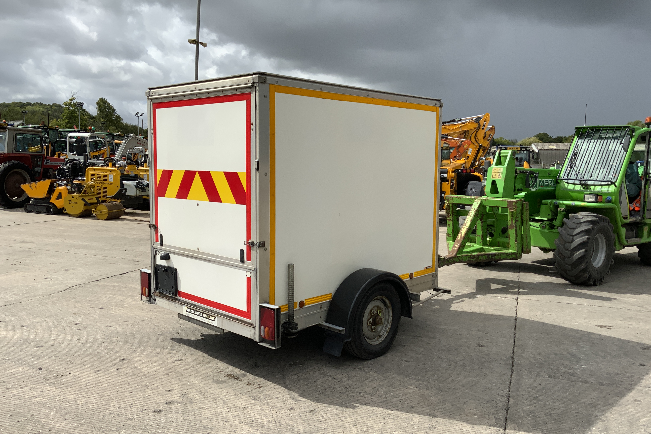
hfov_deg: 60.3
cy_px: 211
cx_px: 327
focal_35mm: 31
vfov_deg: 42.3
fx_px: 561
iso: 20
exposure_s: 1/3322
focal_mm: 3
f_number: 1.8
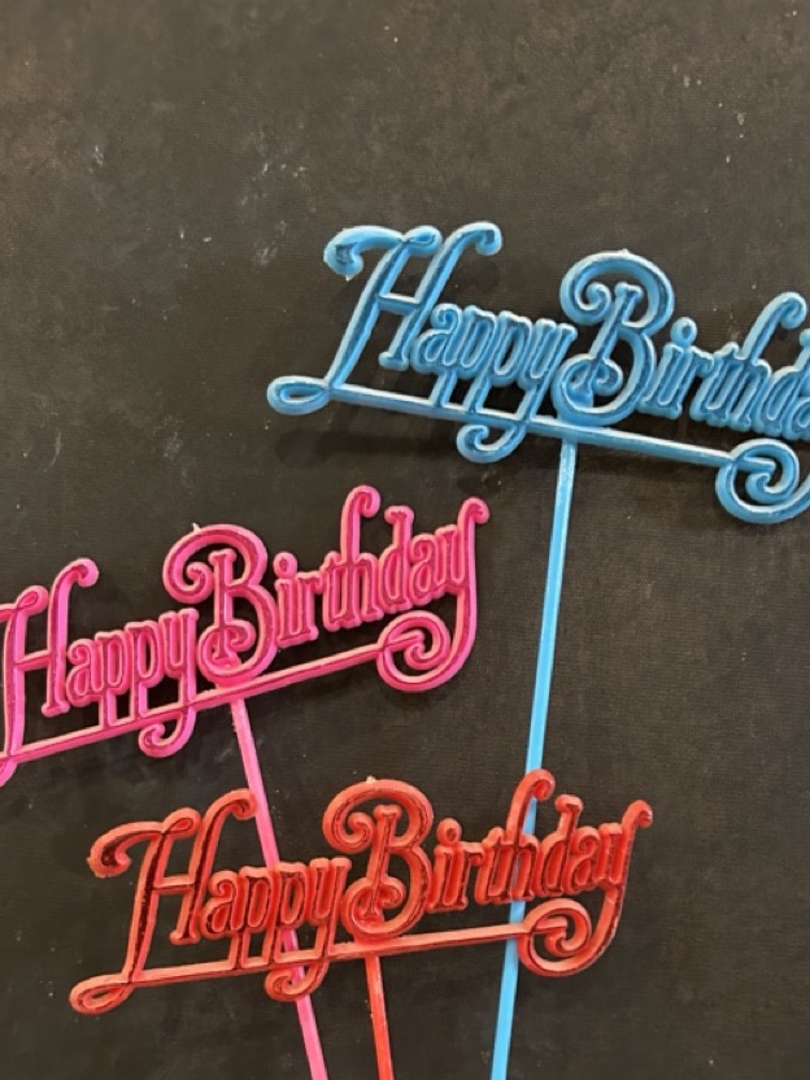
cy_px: 823
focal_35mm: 40
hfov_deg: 35.9
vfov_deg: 45.0
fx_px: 1248
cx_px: 378
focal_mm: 5.7
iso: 640
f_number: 1.5
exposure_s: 1/30
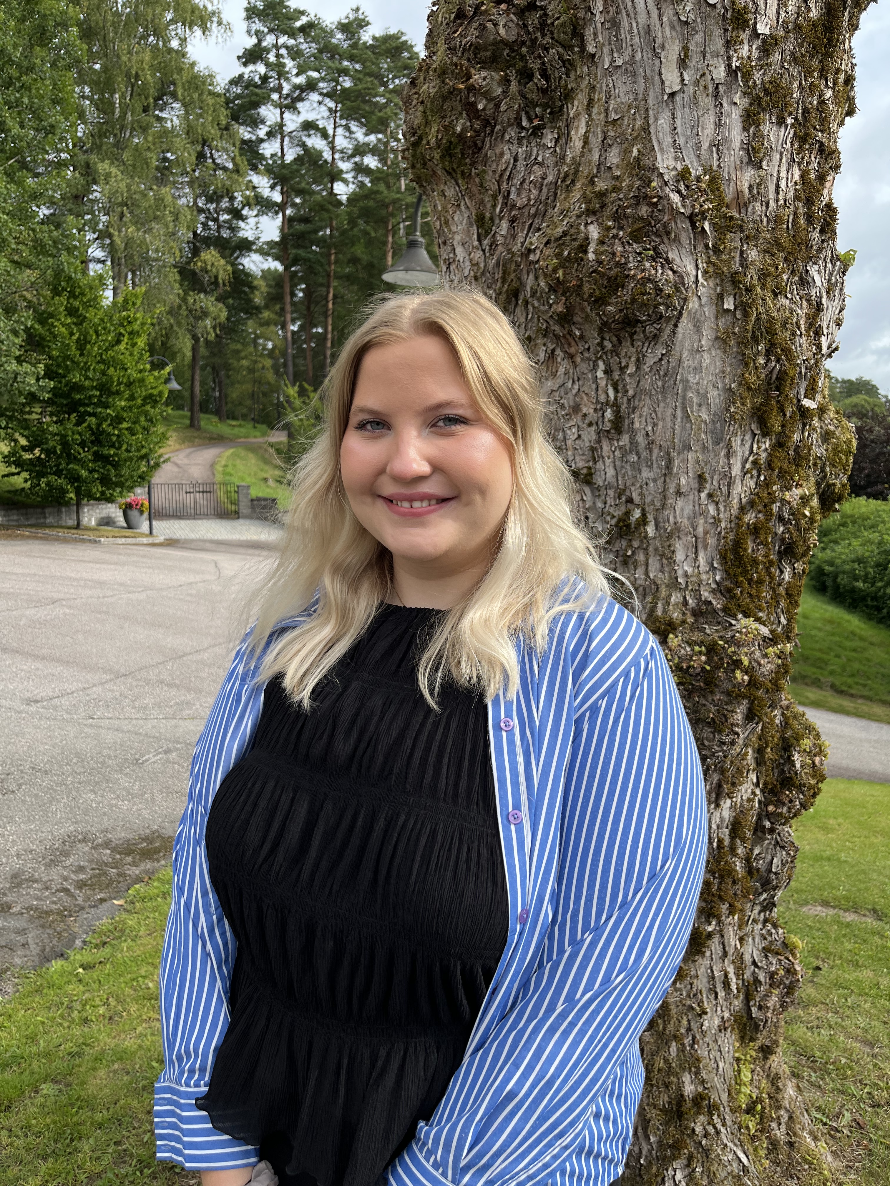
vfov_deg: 67.3
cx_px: 445
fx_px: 891
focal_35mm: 26
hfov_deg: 53.1
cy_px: 593
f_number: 1.6
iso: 50
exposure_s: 1/1279
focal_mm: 5.1
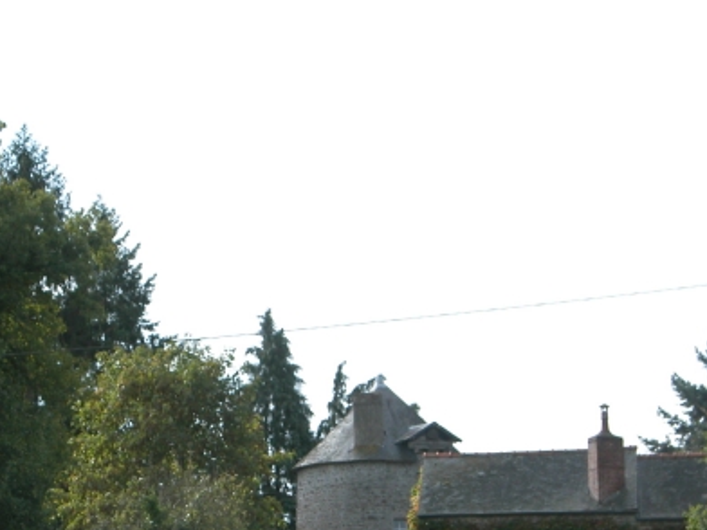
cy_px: 395
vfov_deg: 8.0
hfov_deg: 10.6
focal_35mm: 186
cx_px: 142
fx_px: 3799
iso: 100
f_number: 4.6
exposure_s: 1/283
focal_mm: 27.3
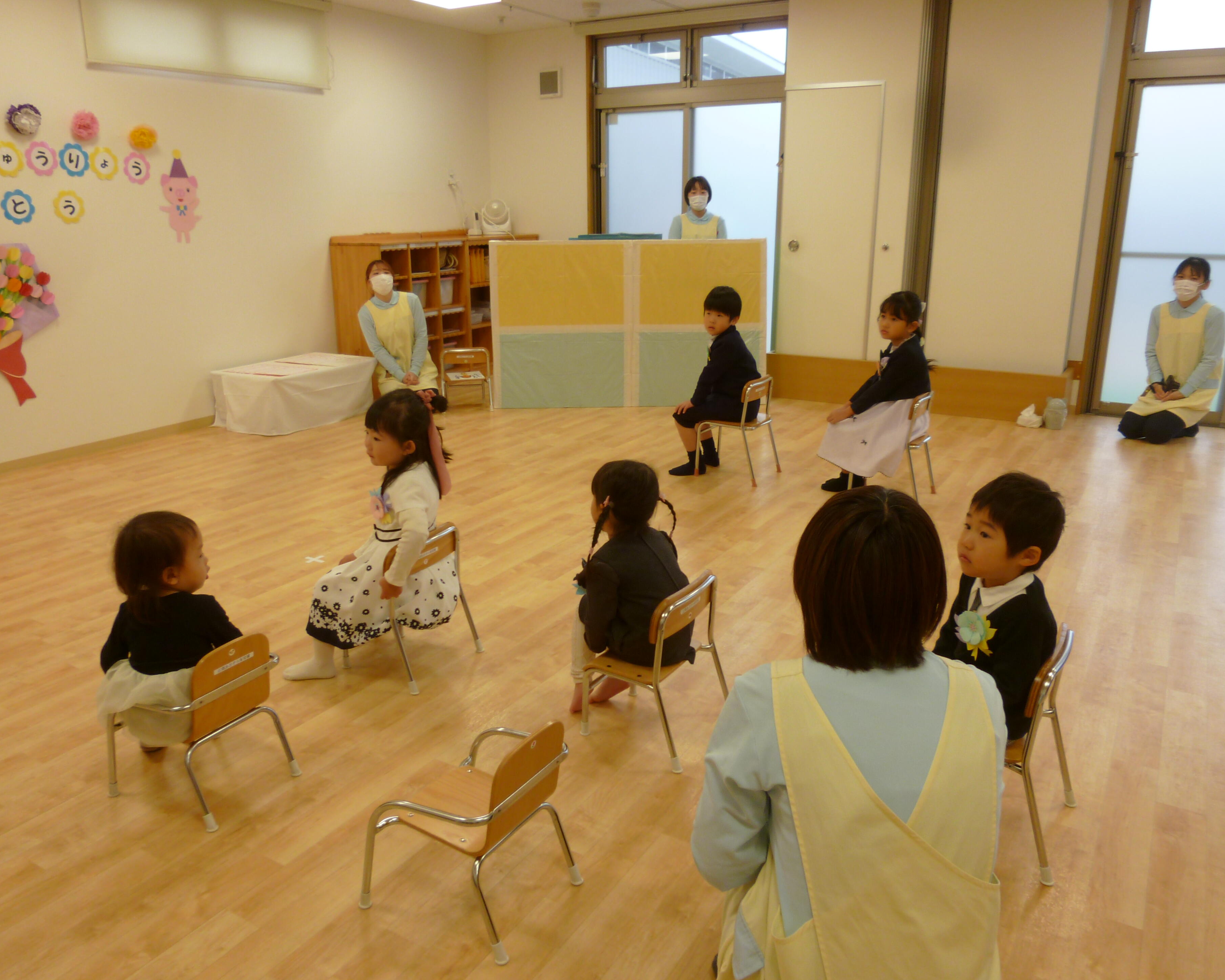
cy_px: 504
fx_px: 943
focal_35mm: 26
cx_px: 581
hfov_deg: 66.0
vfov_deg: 54.9
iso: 100
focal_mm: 4.3
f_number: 2.5
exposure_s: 1/80
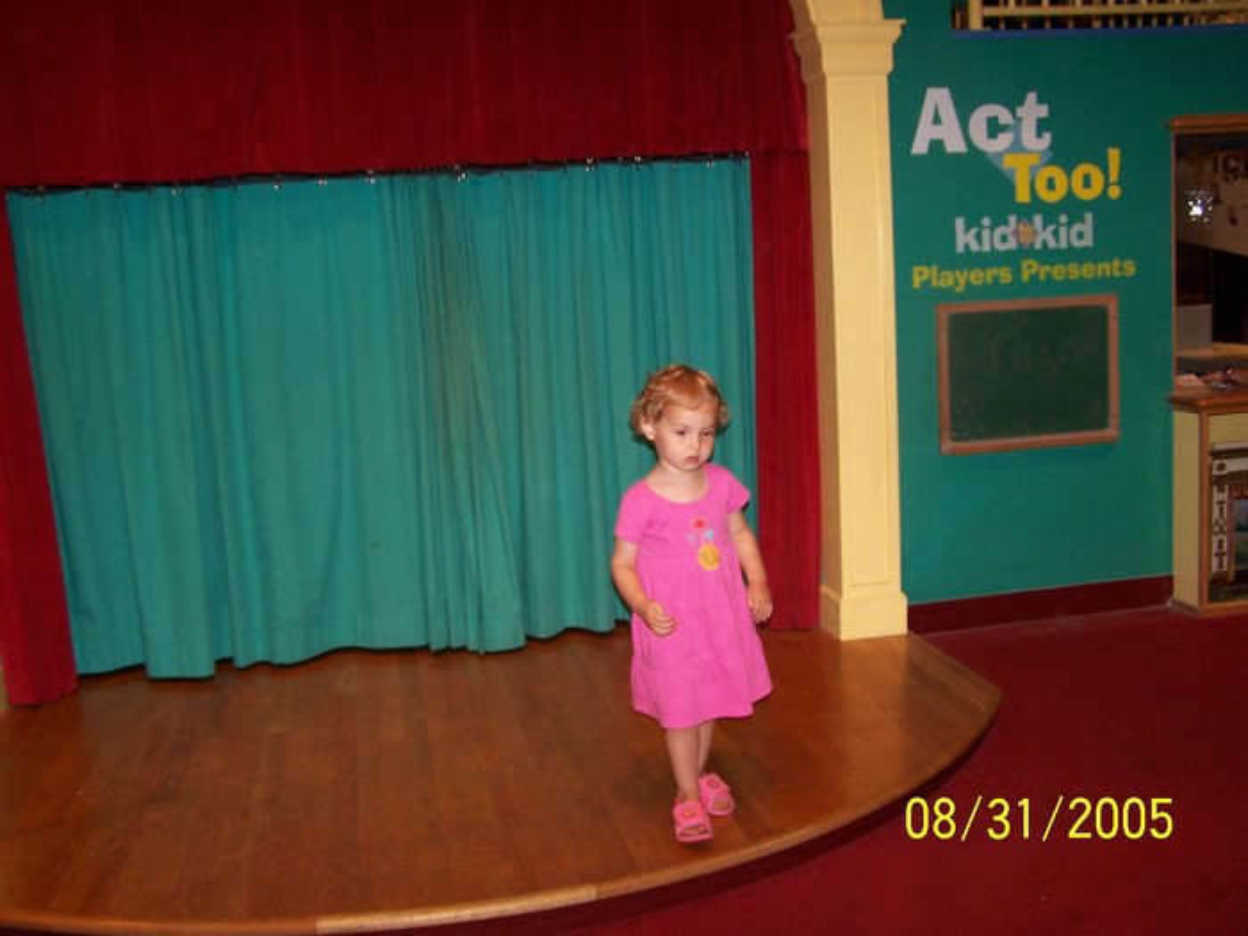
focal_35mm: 38
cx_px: 624
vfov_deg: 37.7
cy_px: 468
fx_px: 1370
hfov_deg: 49.0
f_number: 2.8
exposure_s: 1/60
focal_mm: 6.3
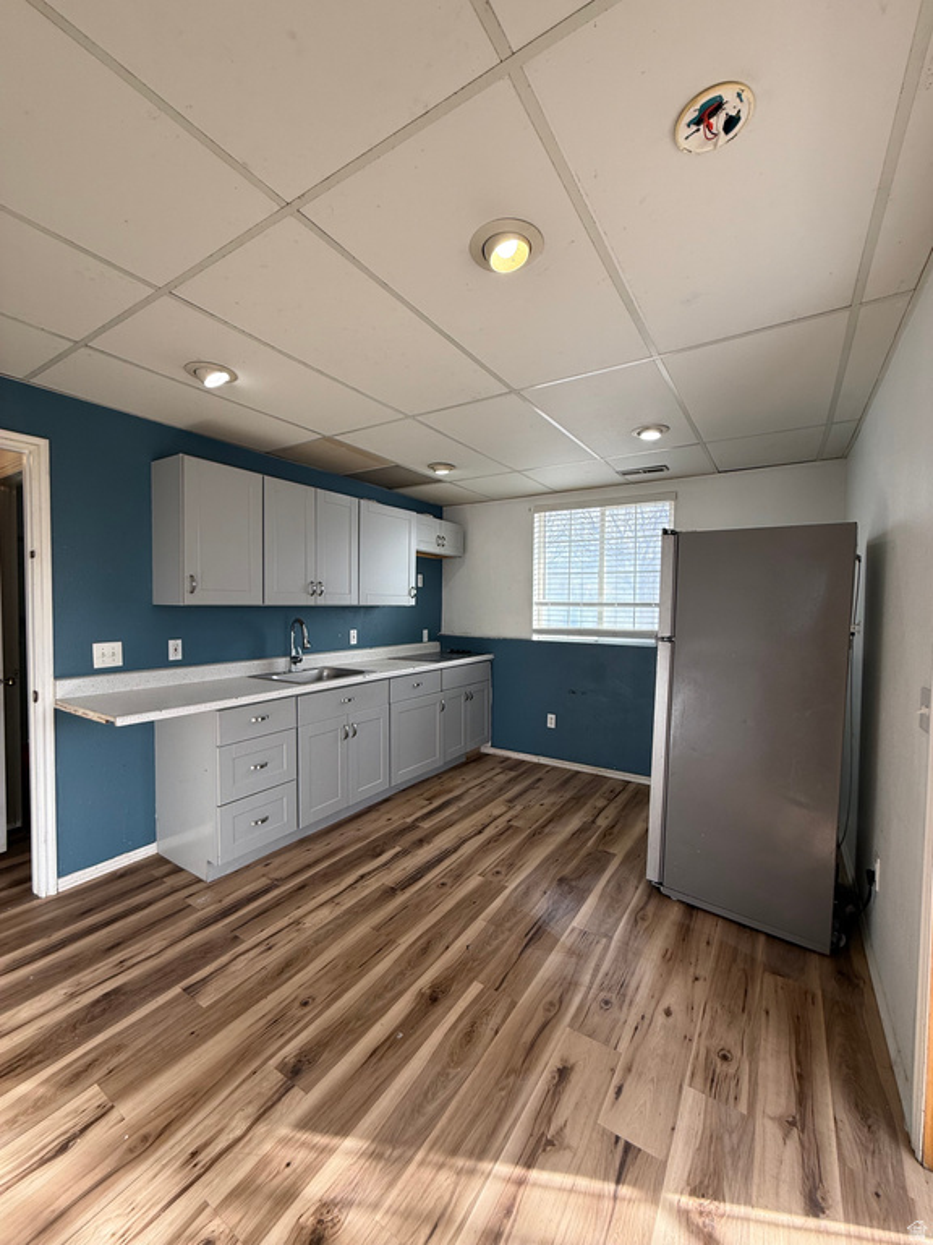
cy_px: 622
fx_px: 503
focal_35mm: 14
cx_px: 466
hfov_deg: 85.7
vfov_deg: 102.1
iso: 64
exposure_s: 1/114
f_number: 2.2
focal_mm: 2.22
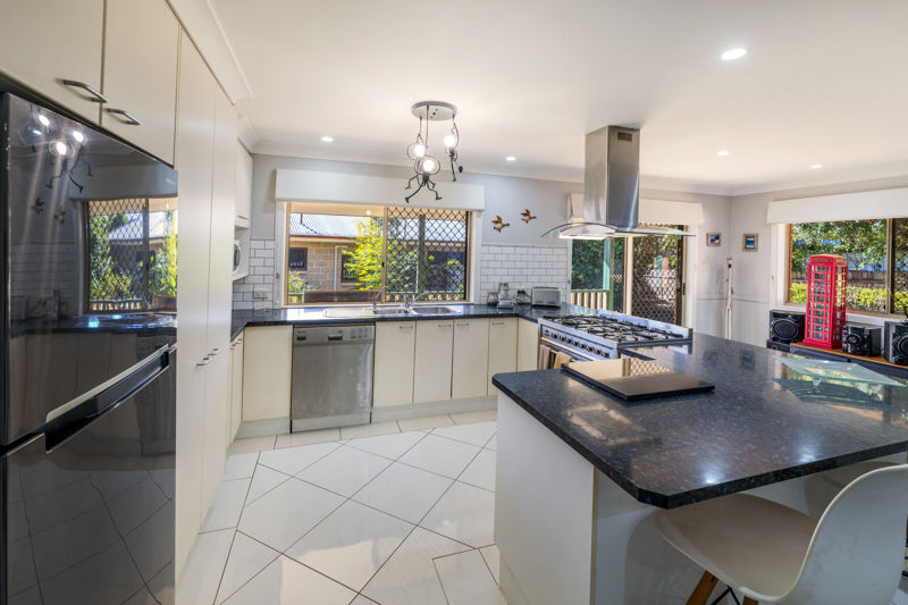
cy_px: 302
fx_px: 353
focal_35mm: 14
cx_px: 454
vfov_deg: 81.2
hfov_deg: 104.3
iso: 50
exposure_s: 1/25
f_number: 8
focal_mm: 14
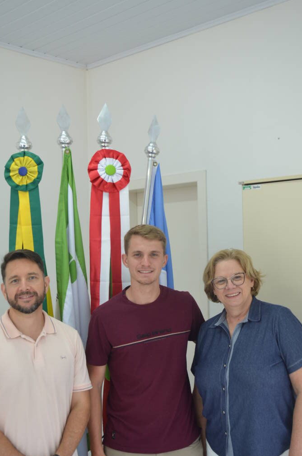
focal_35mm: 45
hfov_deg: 30.0
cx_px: 132
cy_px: 241
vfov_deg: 44.0
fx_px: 563
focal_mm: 25
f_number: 4
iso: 400
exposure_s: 1/60
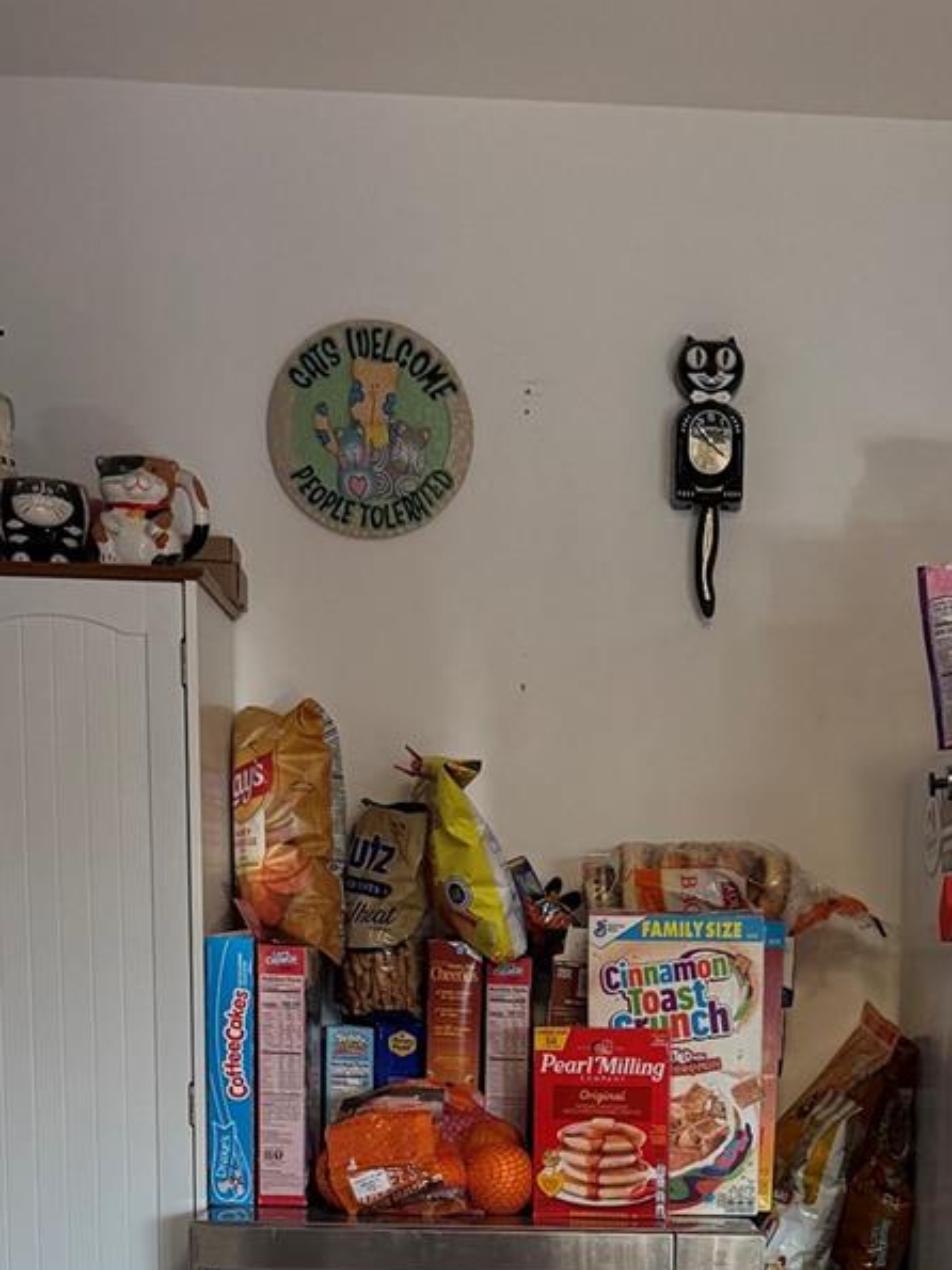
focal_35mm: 62
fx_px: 2274
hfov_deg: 23.5
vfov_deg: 28.6
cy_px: 1364
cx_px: 681
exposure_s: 1/237
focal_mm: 6.76
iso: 200
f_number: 1.78
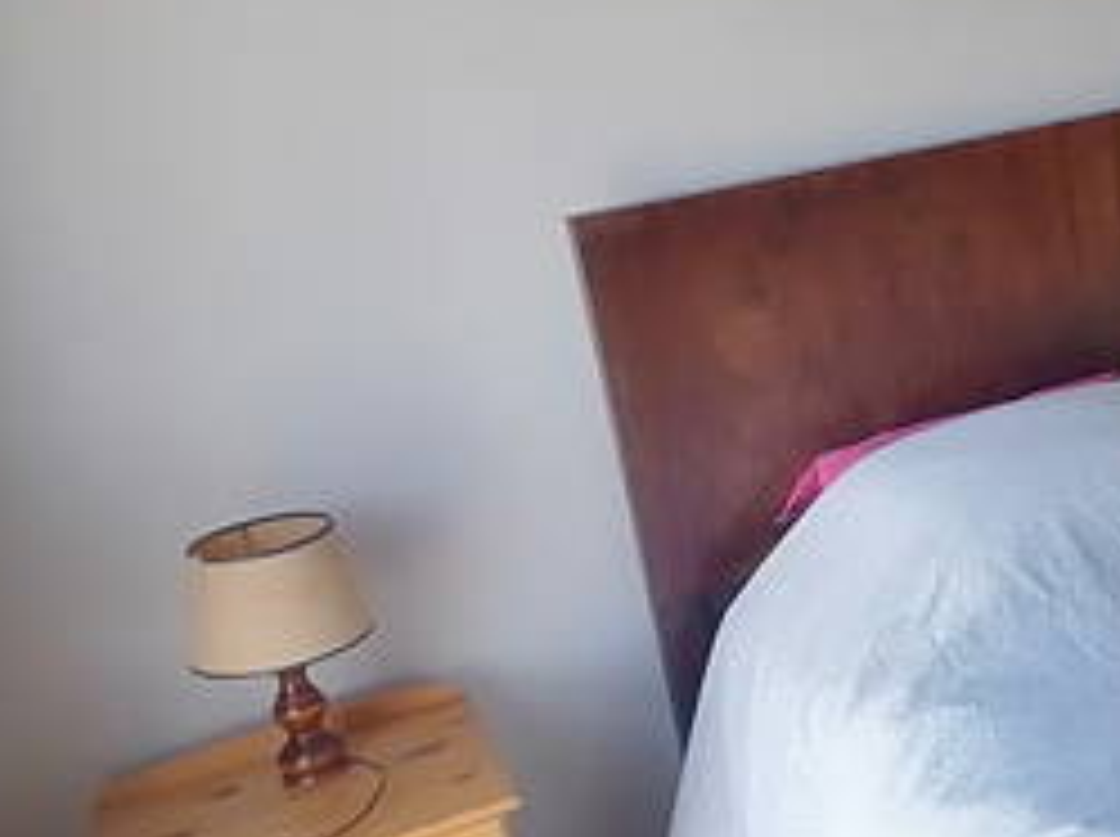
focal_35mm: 54
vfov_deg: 26.7
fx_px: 1745
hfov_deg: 27.2
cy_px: 234
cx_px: 1592
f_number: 2.4
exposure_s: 1/50
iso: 64
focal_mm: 2.84
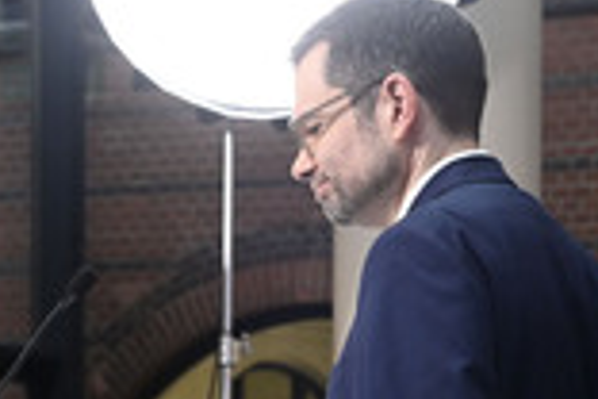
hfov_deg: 10.2
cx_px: 355
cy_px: 395
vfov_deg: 6.8
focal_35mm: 202
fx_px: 3355
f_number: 5.6
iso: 8000
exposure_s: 1/400
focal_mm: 70
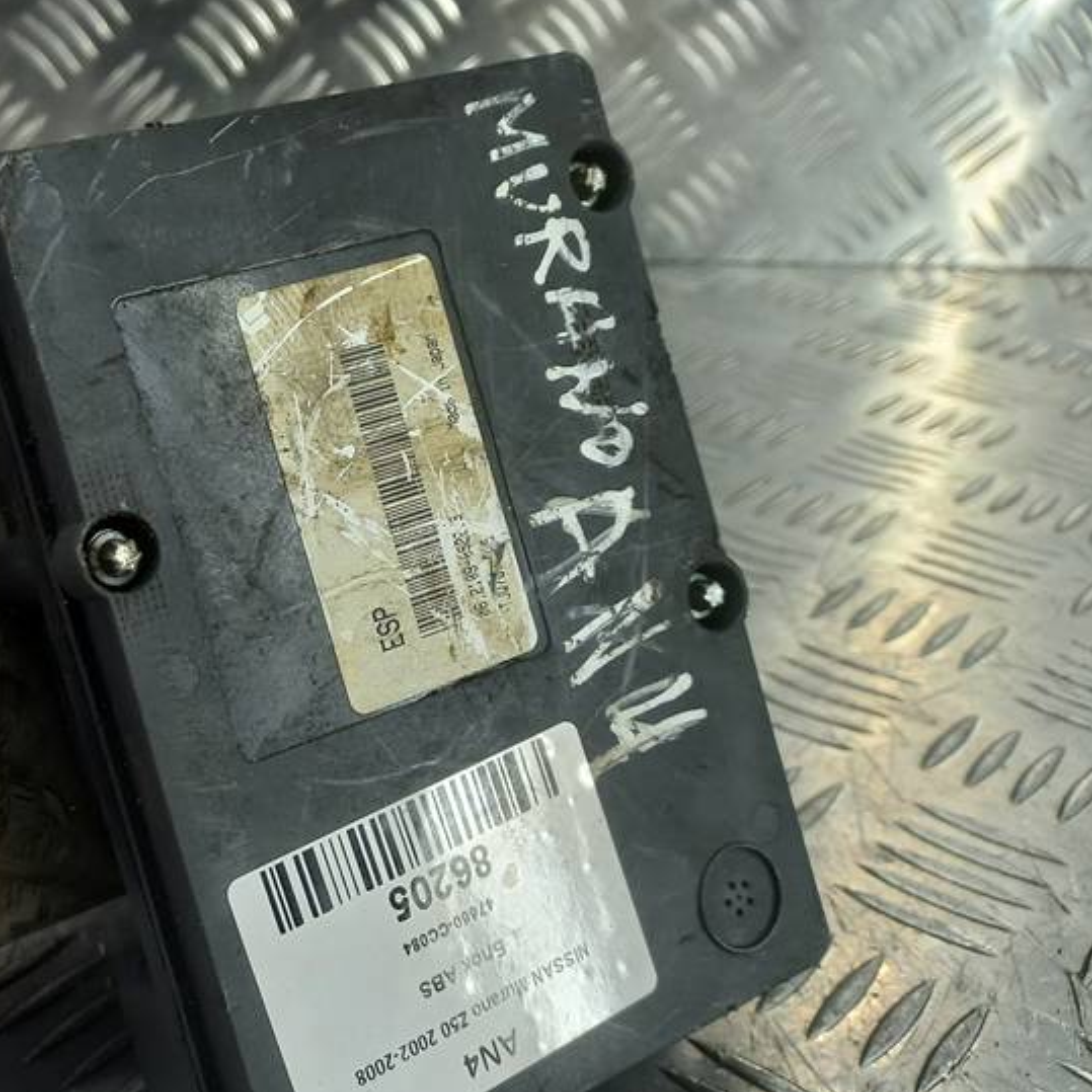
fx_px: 1499
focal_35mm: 42
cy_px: 571
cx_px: 172
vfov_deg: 40.0
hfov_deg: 38.1
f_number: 1.8
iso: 50
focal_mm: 4.6
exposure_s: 1/50
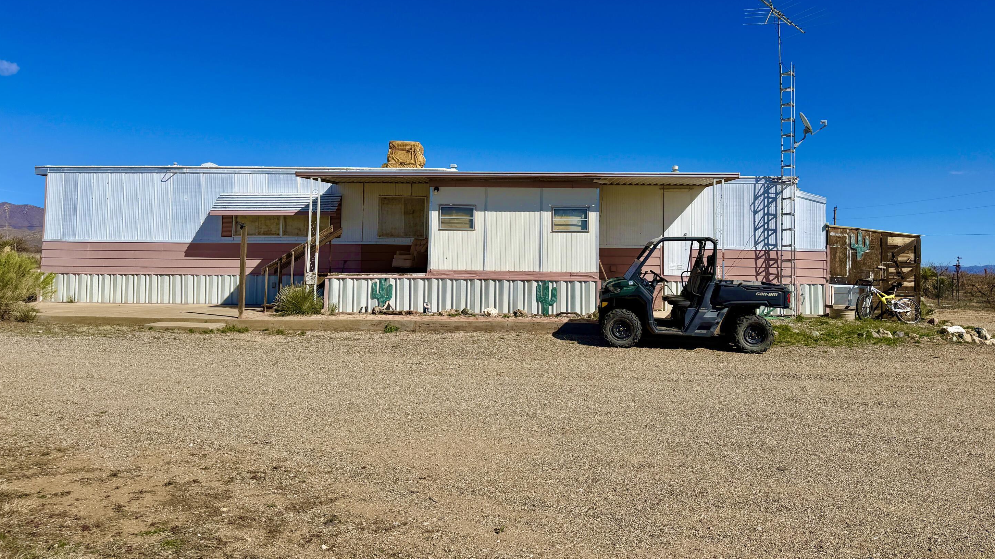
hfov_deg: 69.9
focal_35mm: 27
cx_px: 493
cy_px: 232
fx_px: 712
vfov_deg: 42.7
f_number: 1.78
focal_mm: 6.76
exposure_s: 1/10309
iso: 80
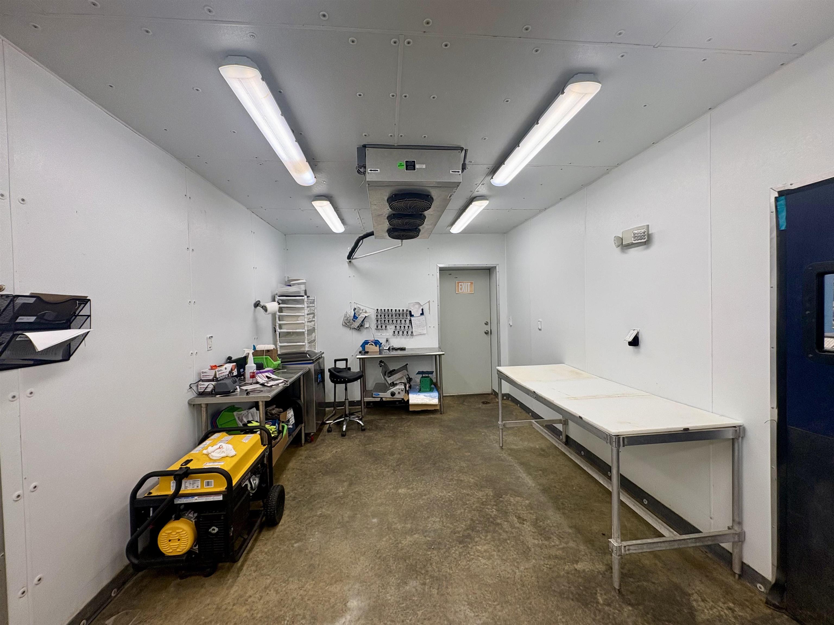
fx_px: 337
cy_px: 312
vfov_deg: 85.7
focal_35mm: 14
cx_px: 417
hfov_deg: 102.1
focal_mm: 2.22
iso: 64
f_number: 2.2
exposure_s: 1/120
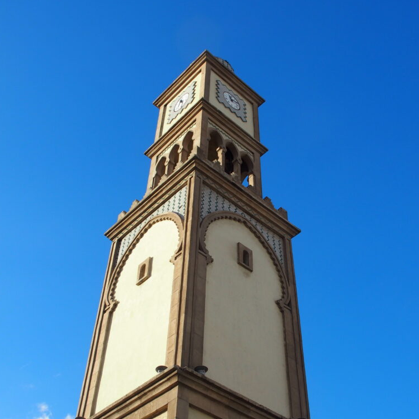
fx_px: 575
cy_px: 220
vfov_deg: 40.0
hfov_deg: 40.0
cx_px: 206
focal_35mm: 42
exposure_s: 1/400
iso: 100
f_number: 4.5
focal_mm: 7.4
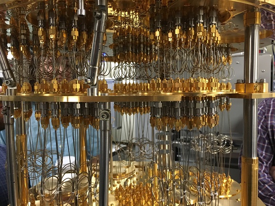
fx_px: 230
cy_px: 103
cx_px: 138
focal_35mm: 29
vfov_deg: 48.2
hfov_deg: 61.7
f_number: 2.2
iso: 200
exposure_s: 1/30
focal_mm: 4.15
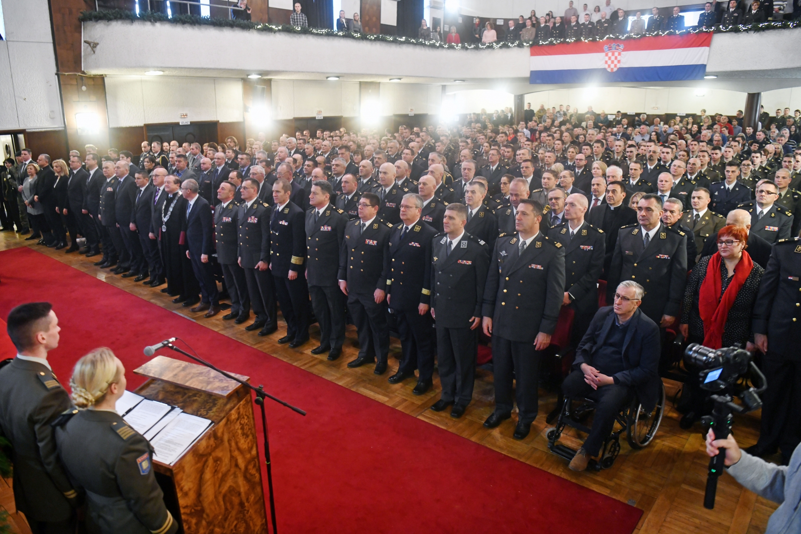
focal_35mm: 24
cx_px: 400
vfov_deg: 53.1
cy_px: 267
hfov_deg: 73.7
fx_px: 534
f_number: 2.8
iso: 2000
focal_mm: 24
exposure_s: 1/80
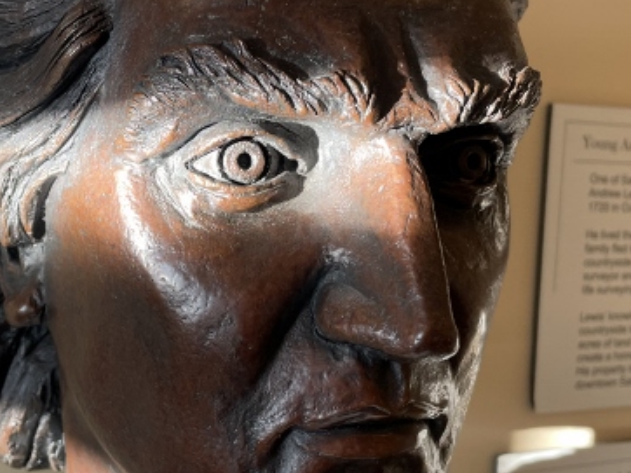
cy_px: 239
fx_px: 838
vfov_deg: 31.5
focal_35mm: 46
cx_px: 244
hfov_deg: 41.0
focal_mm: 4.2
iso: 100
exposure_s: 1/120
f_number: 1.6
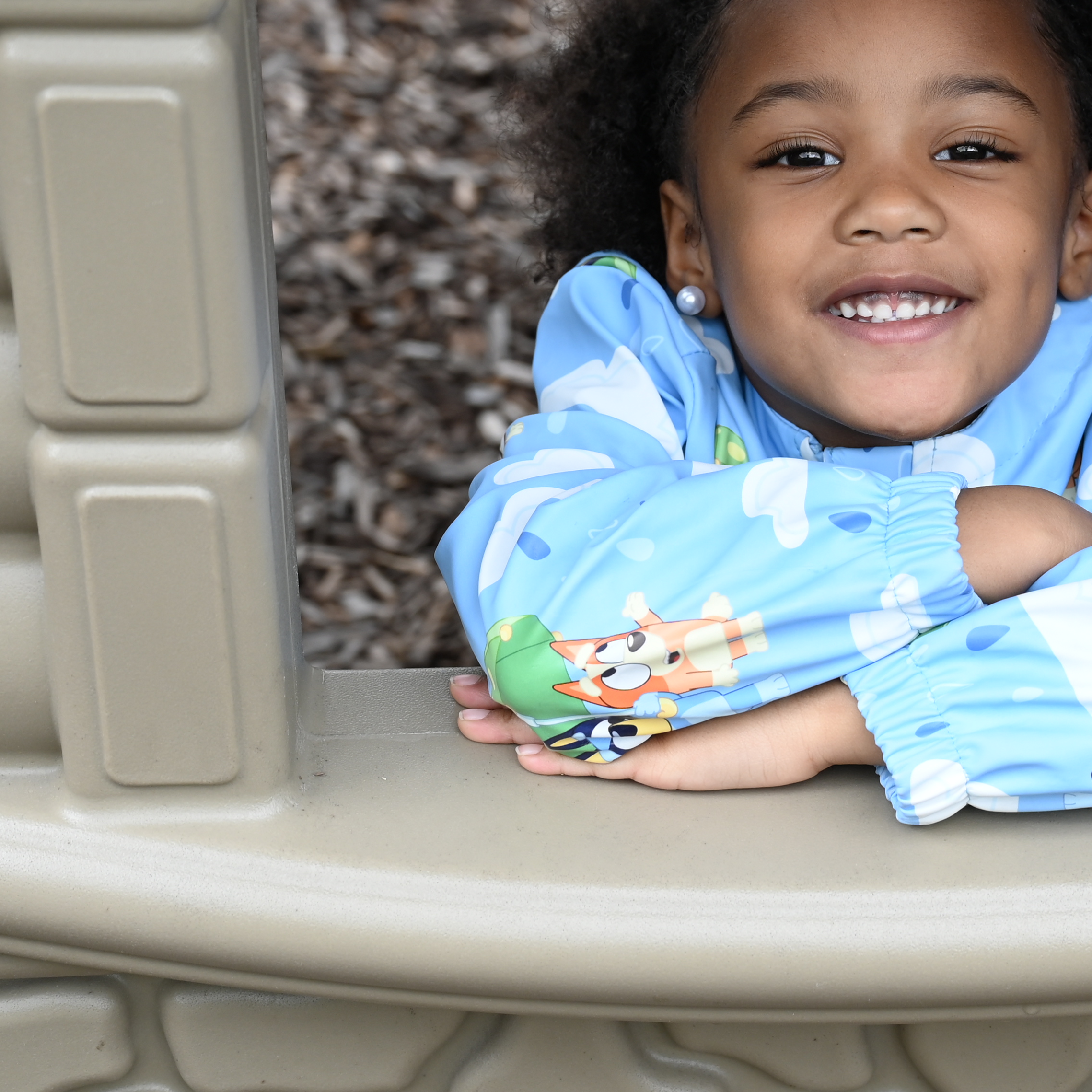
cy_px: 441
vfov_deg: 15.1
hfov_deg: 15.1
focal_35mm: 115
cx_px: 860
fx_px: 4104
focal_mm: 51
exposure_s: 1/250
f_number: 4
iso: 220
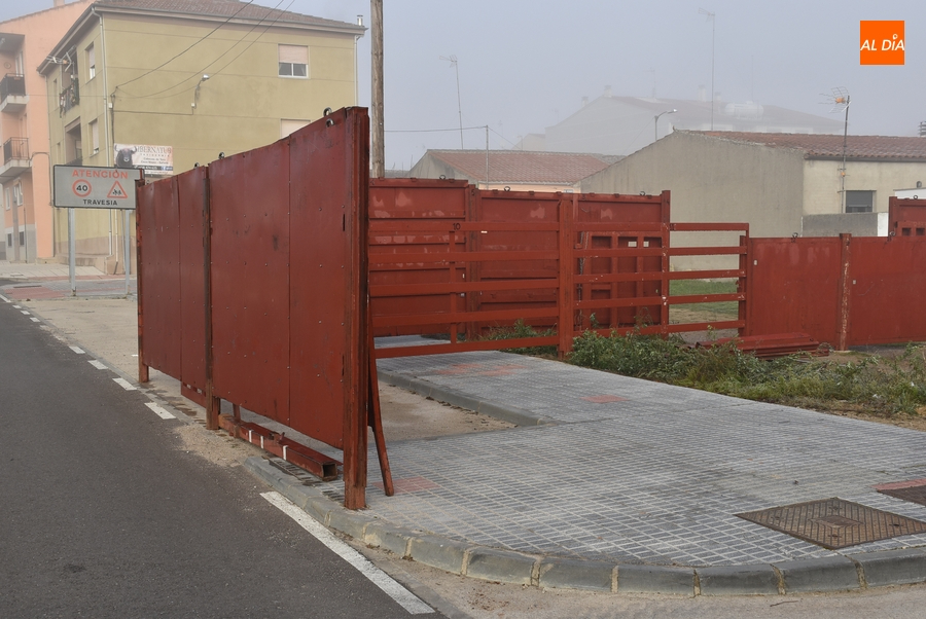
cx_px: 463
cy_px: 310
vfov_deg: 29.9
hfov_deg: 43.6
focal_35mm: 45
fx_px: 1159
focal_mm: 30
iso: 200
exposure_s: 1/250
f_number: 8
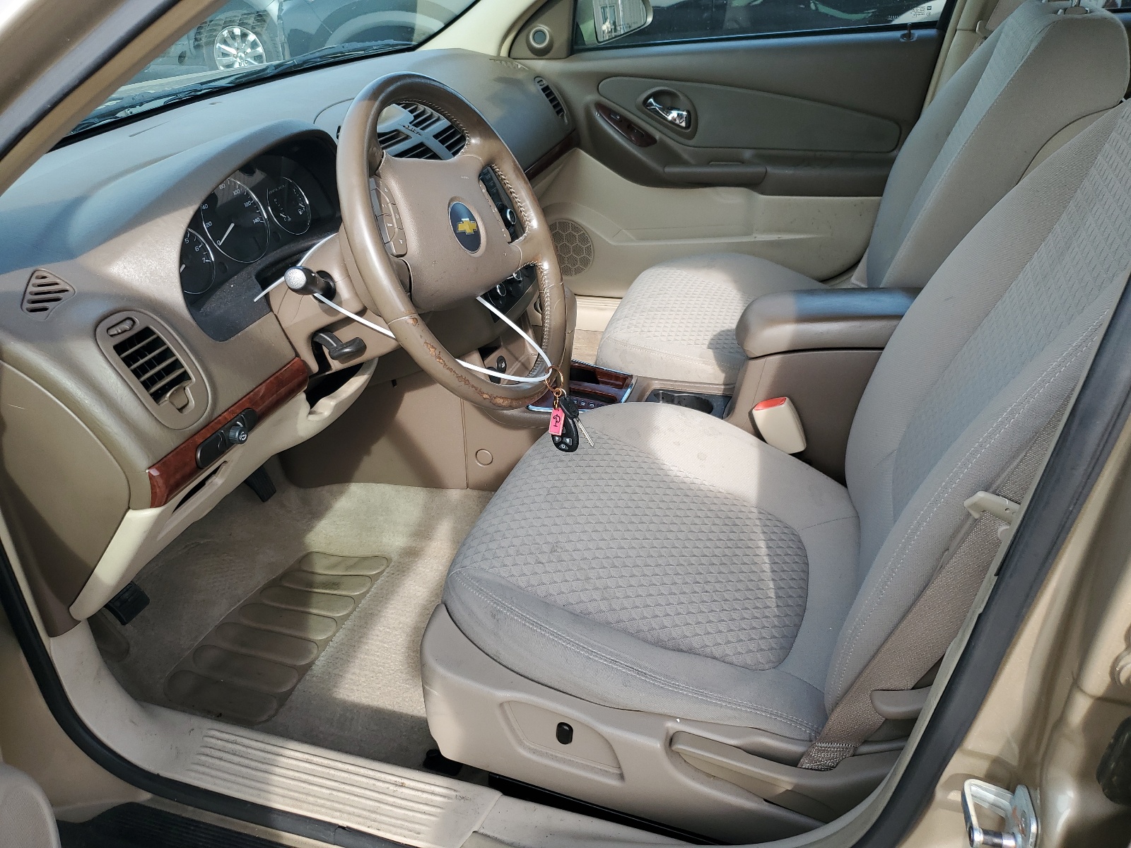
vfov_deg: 53.1
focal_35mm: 26
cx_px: 566
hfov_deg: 67.3
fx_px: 849
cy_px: 424
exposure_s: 1/526
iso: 50
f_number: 1.5
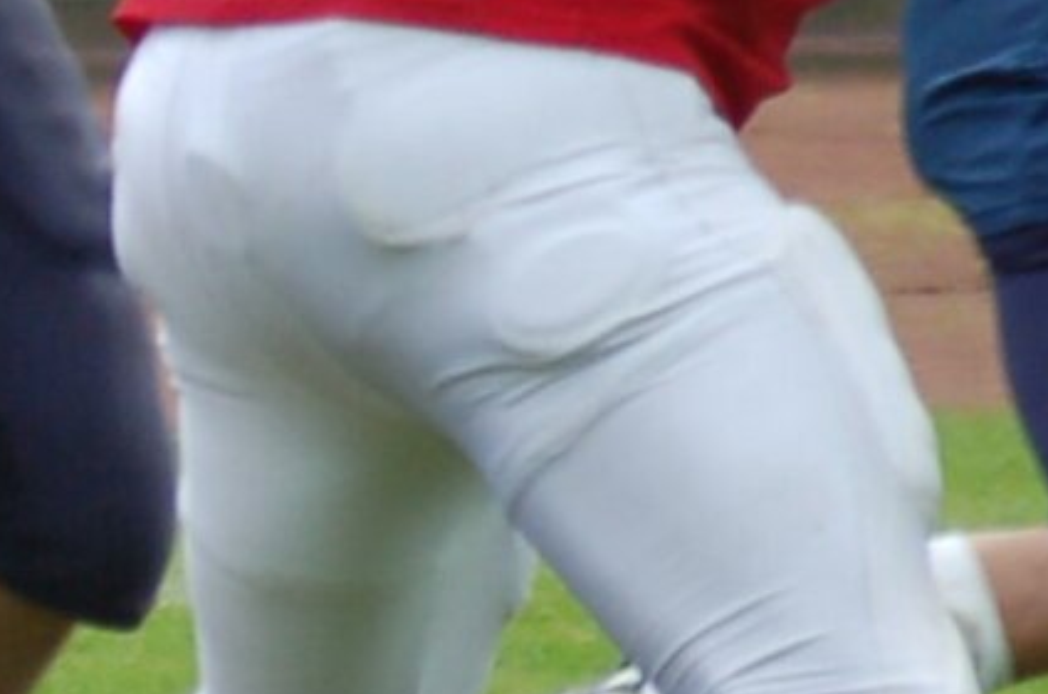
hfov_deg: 1.1
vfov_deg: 0.7
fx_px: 54248
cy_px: 217
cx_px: -299
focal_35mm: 1867
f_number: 5.3
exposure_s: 1/640
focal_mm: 240
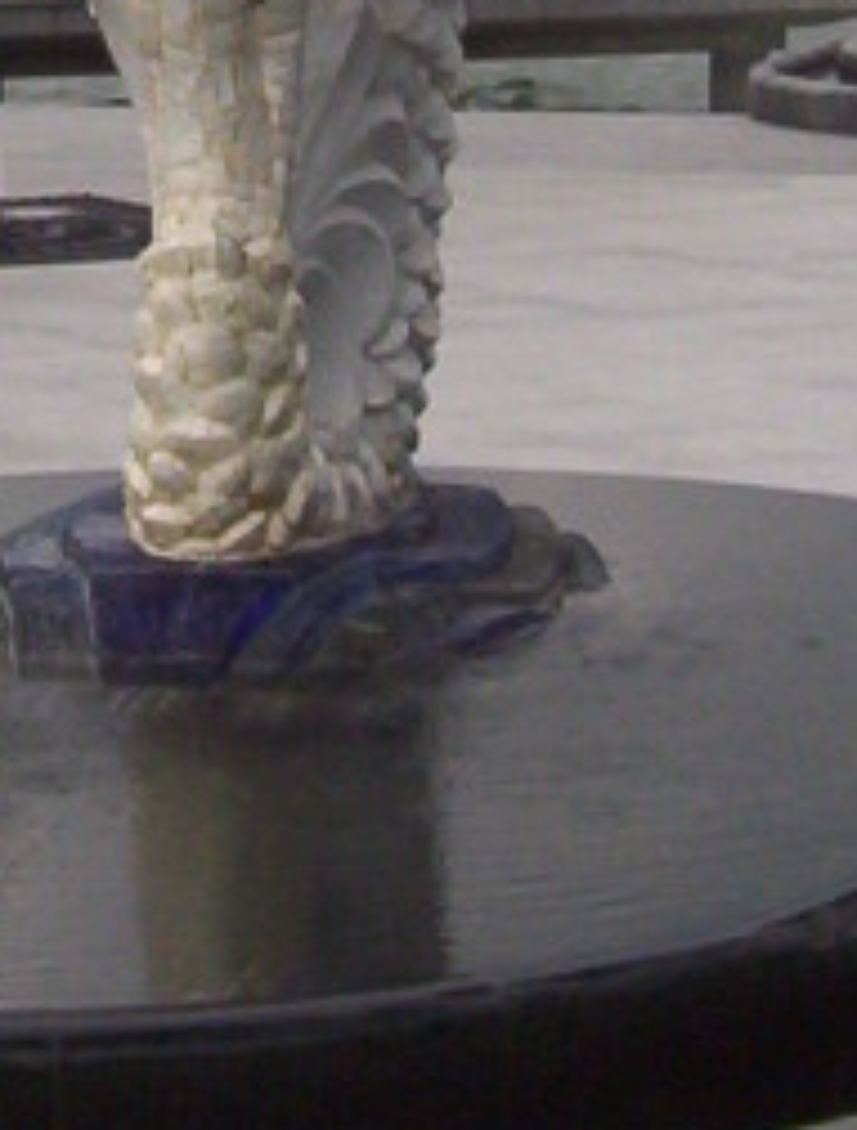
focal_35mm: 146
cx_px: 200
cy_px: 76
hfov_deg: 10.2
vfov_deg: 13.3
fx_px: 4787
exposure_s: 1/555
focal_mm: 5.54
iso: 100
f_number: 5.24
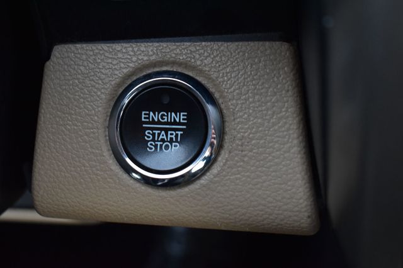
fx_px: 604
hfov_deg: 36.9
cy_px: 134
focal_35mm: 54
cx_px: 202
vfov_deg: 25.0
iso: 1600
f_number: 4.8
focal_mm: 36
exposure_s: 1/6
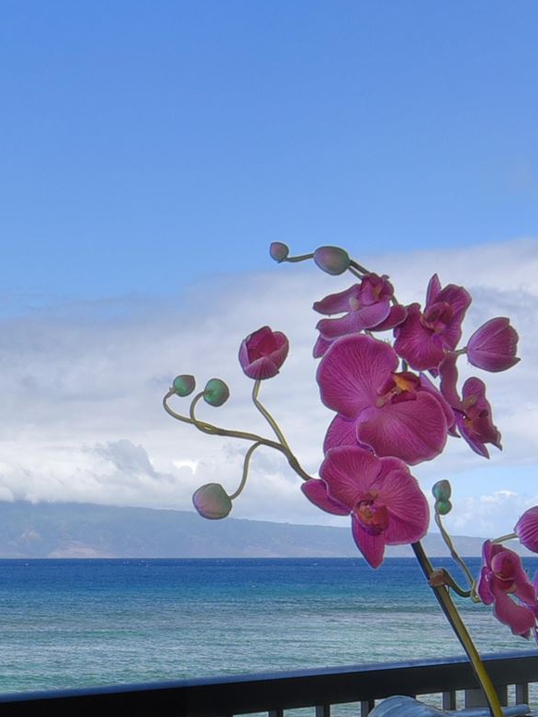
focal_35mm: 65
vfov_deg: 28.4
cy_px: 672
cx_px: -122
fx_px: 1347
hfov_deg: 20.9
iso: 450
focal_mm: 17
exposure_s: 1/60
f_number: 16
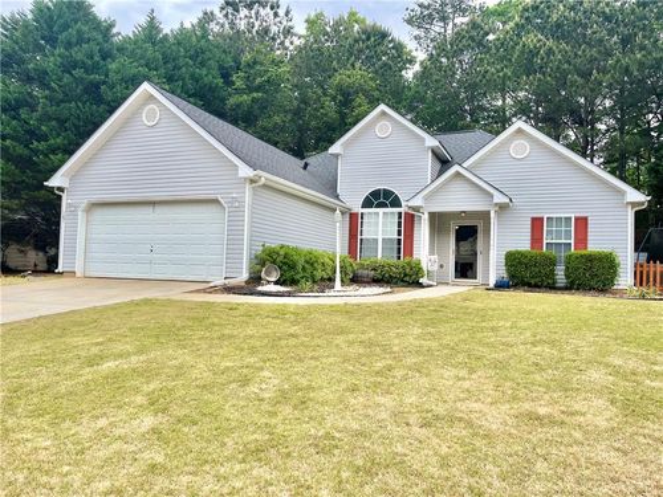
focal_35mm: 26
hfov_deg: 67.3
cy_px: 248
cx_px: 332
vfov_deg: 53.1
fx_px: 498
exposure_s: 1/1199
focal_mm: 5.1
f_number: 1.6
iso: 50
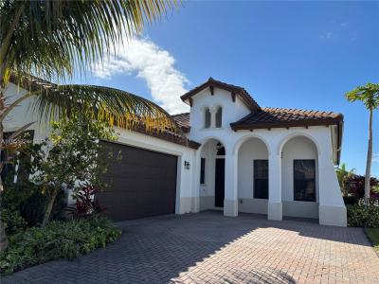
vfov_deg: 53.1
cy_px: 142
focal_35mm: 26
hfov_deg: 67.3
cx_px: 190
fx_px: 285
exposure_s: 1/2288
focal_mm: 5.96
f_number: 1.6
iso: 50
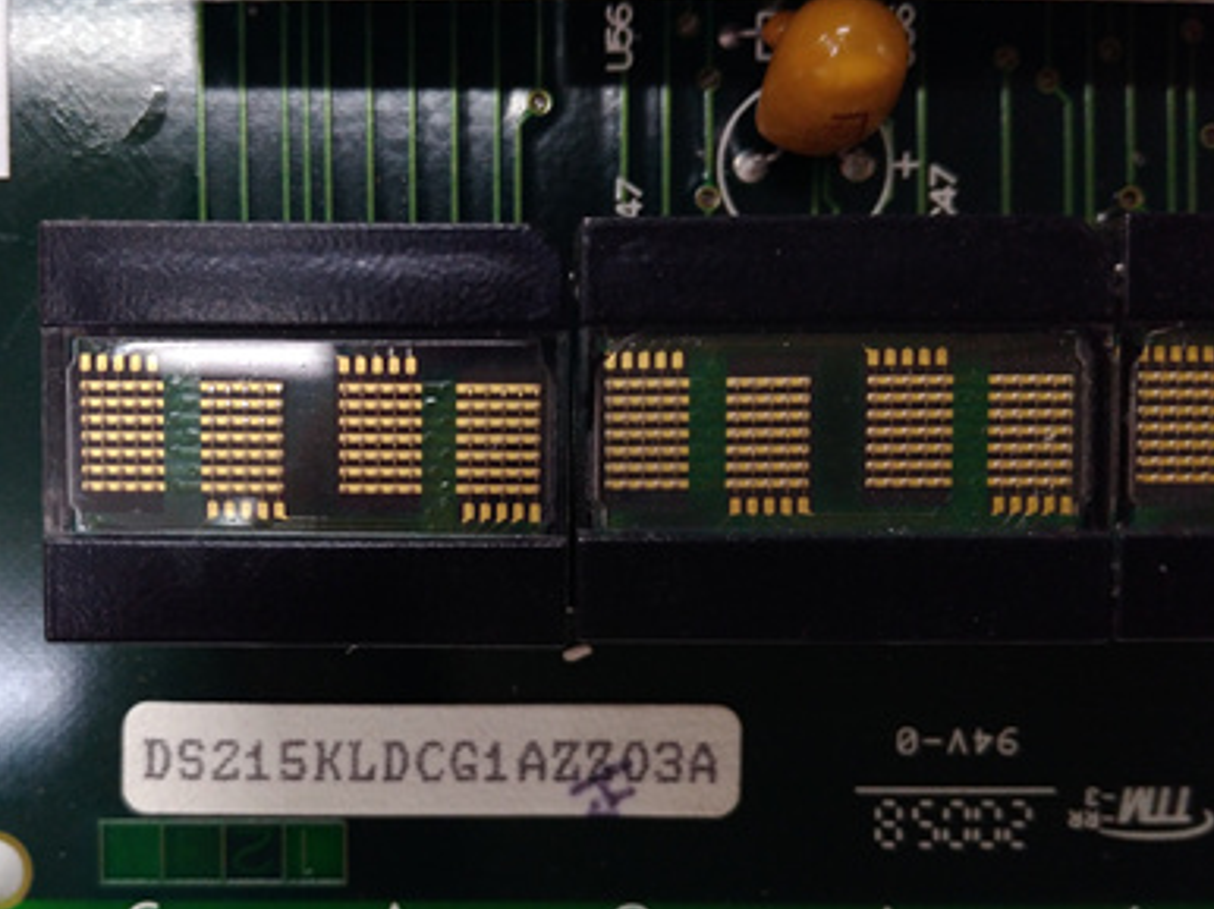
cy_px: 571
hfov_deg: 52.3
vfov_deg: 40.4
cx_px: 481
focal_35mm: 35
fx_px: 1227
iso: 294
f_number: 2
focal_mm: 3.79
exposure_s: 1/33
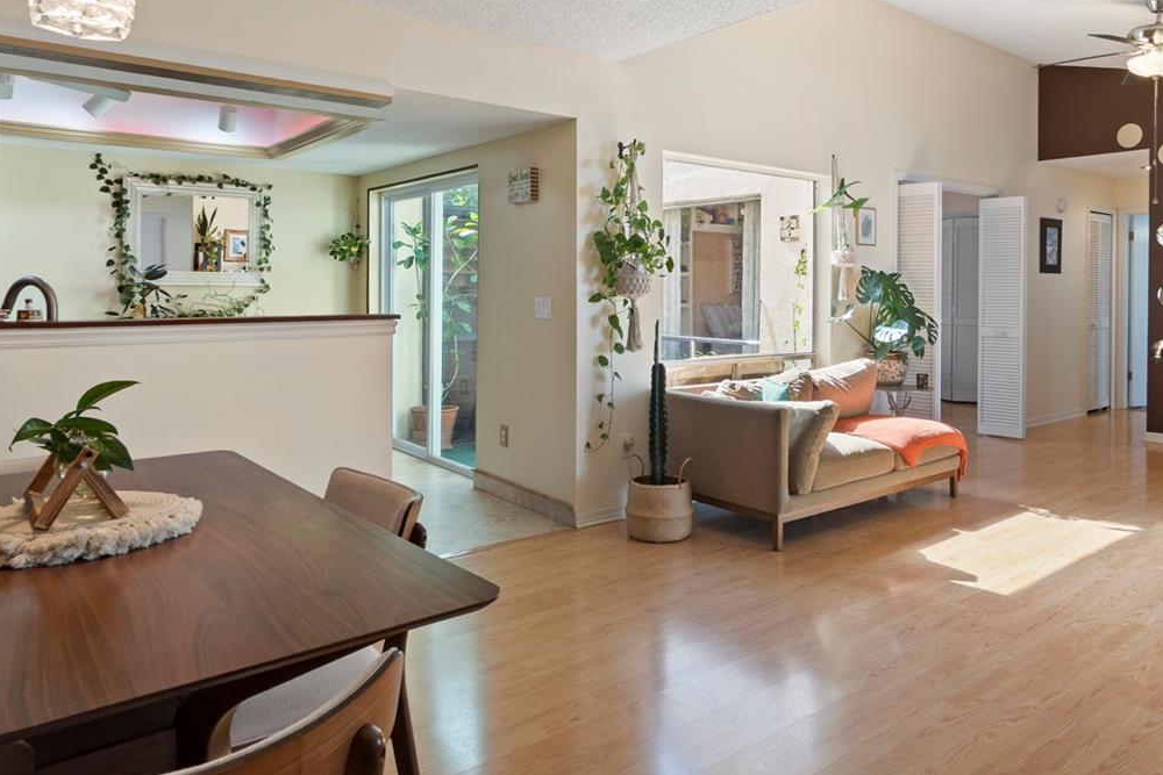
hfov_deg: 73.3
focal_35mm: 24
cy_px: 304
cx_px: 664
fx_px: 775
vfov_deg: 52.7
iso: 100
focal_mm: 10
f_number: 8
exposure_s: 1/2.5
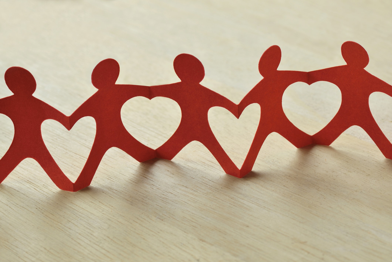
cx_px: 196
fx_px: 1470
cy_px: 131
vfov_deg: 10.2
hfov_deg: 15.2
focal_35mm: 135
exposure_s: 1/8
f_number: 11
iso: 100
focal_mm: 90
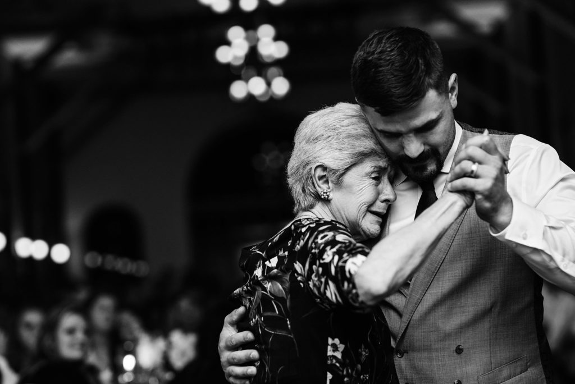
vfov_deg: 16.1
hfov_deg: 23.9
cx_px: 288
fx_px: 1358
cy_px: 192
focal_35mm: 85
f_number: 2.2
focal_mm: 85
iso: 1000
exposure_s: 1/250
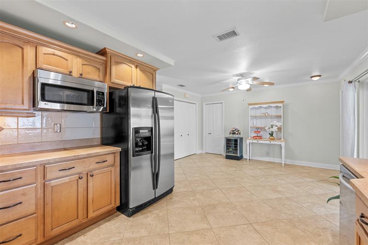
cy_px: 122
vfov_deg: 81.2
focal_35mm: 14
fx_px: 143
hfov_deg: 104.3
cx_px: 184
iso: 500
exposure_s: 1/4
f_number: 8
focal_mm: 14
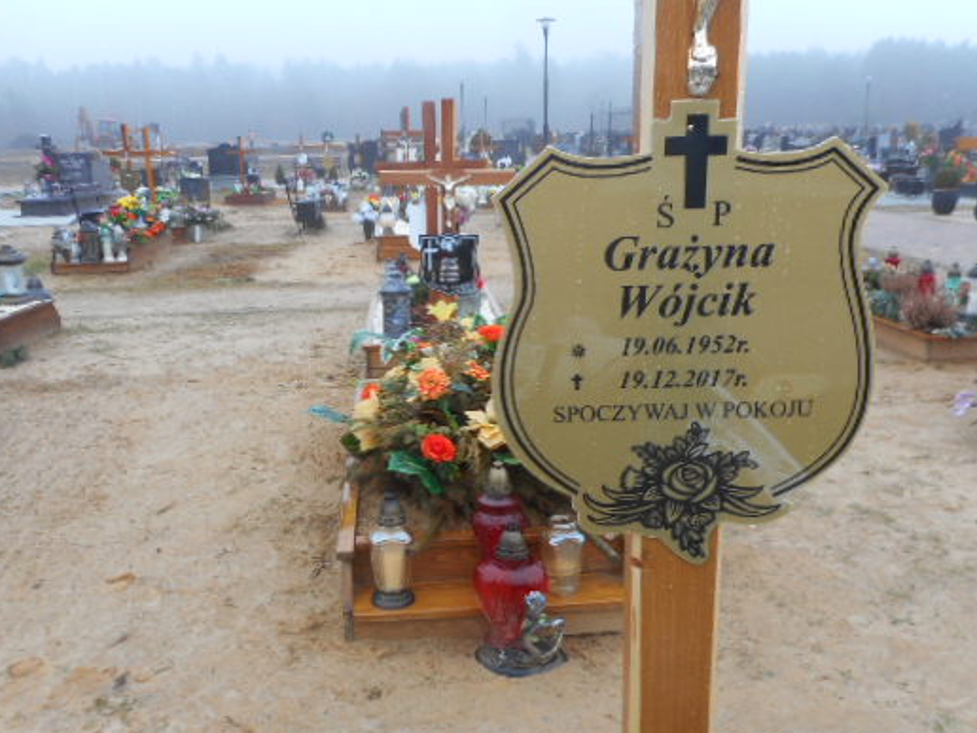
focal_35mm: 31
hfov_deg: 58.3
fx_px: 875
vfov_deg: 45.4
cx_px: 460
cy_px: 394
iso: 110
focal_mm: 4.5
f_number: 3.7
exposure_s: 1/30
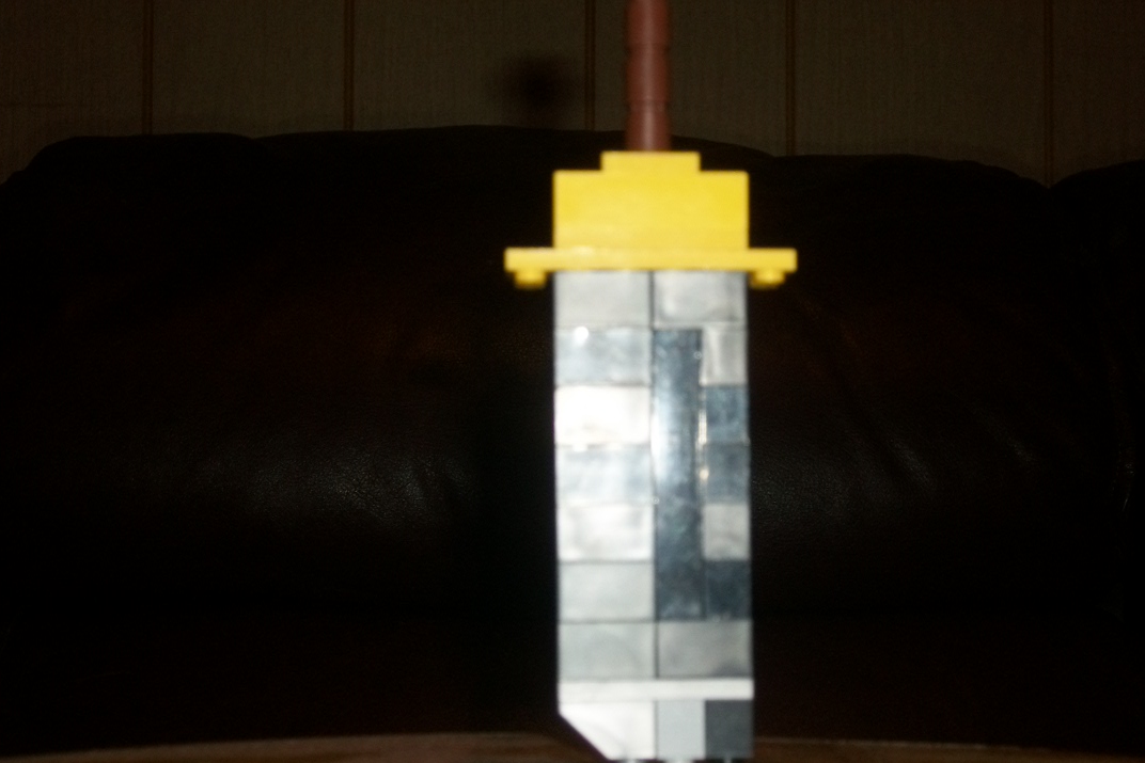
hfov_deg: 26.3
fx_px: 2449
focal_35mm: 77
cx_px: 623
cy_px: 409
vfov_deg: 17.7
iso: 80
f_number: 4.1
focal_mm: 11
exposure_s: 1/50
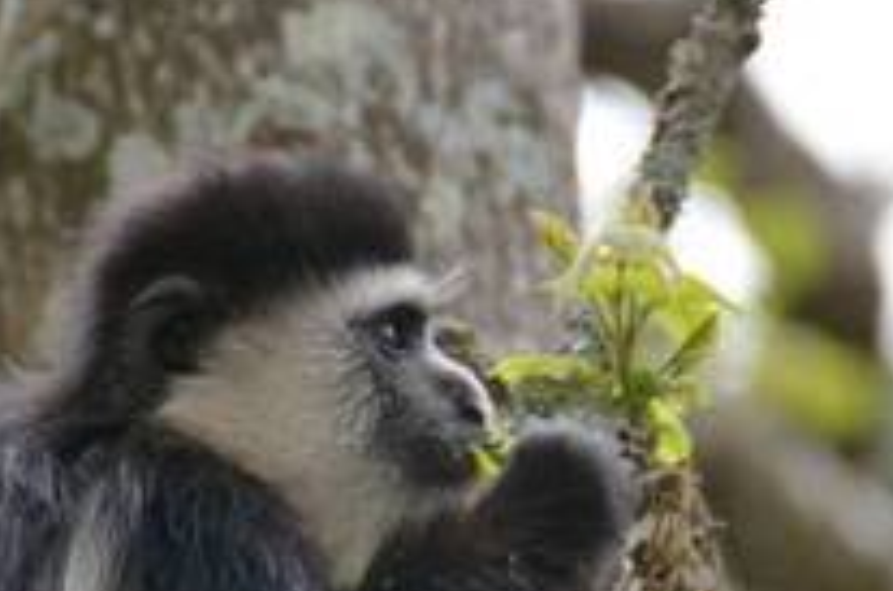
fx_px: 21358
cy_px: 692
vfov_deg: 1.6
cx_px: 431
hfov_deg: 2.4
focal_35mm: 863
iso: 100
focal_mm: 170
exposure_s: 1/125
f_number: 5.6
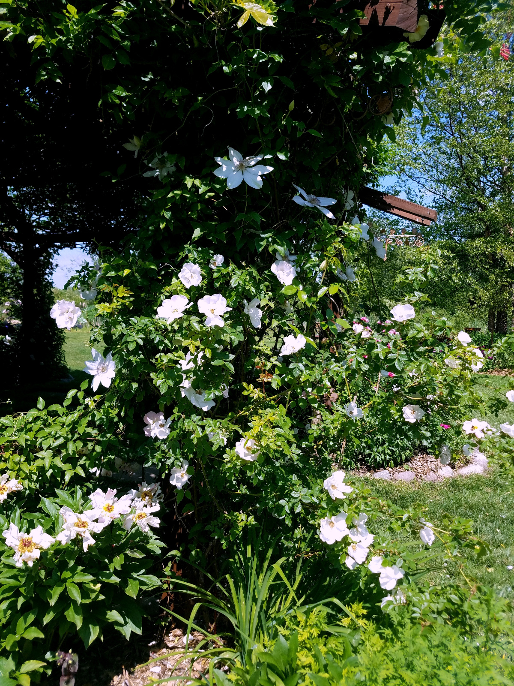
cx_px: 257
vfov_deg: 67.3
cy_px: 343
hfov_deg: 53.1
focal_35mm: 26
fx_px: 515
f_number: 1.7
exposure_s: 1/1616
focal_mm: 4.2
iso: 50
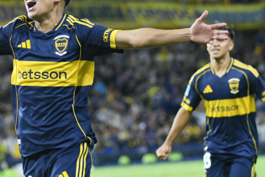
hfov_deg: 6.1
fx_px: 2475
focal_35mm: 336
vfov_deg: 4.1
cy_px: 26
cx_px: 52
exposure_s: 1/2000
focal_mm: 112
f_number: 2.8
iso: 3200
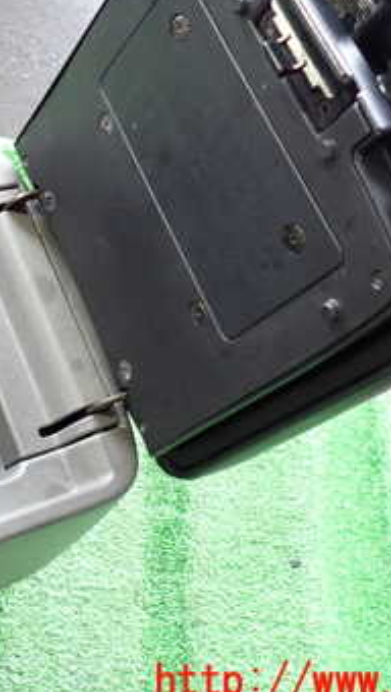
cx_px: 4
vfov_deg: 42.5
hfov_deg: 23.9
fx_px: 882
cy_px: 250
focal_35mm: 48
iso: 320
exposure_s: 1/30
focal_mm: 4.5
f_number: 2
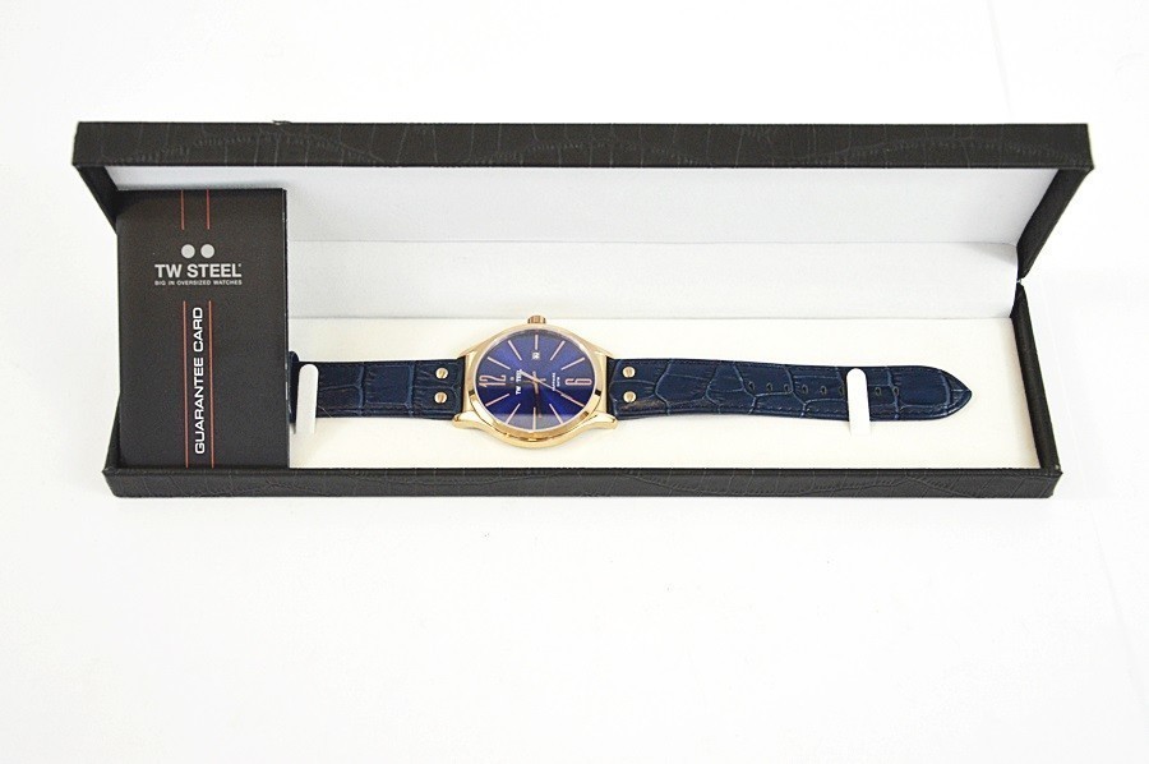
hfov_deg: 43.6
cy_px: 382
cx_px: 574
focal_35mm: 45
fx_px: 1435
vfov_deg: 29.8
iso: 1600
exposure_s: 1/250
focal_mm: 30
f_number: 4.2
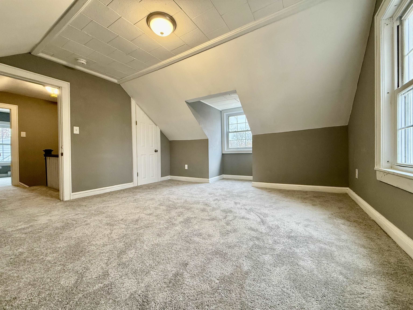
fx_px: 167
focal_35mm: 14
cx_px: 206
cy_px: 155
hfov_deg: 102.1
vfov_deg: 85.7
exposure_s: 1/120
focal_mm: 2.22
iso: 250
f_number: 2.2
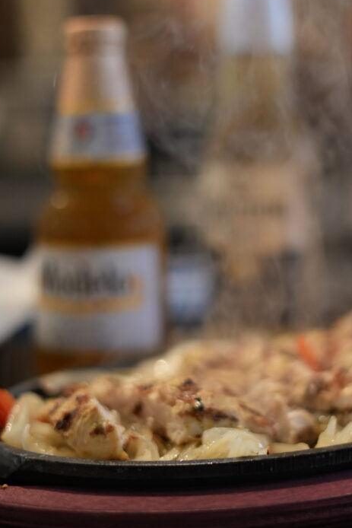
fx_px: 1217
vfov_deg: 24.5
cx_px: 255
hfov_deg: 16.4
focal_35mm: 83
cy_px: 244
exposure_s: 1/160
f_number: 2
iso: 2000
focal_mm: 50
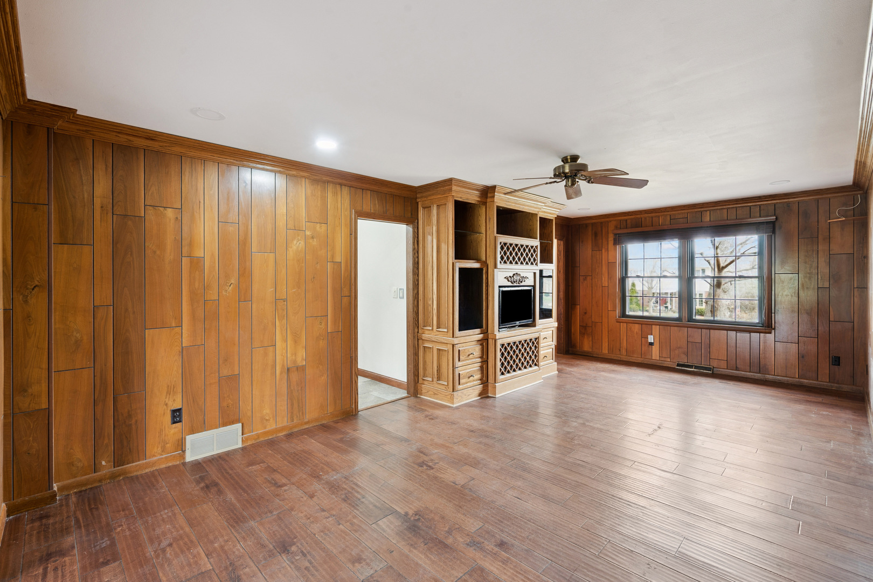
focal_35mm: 16
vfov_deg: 73.7
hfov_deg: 96.7
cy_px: 291
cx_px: 436
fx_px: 388
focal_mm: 16
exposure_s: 1/4
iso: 400
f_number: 9
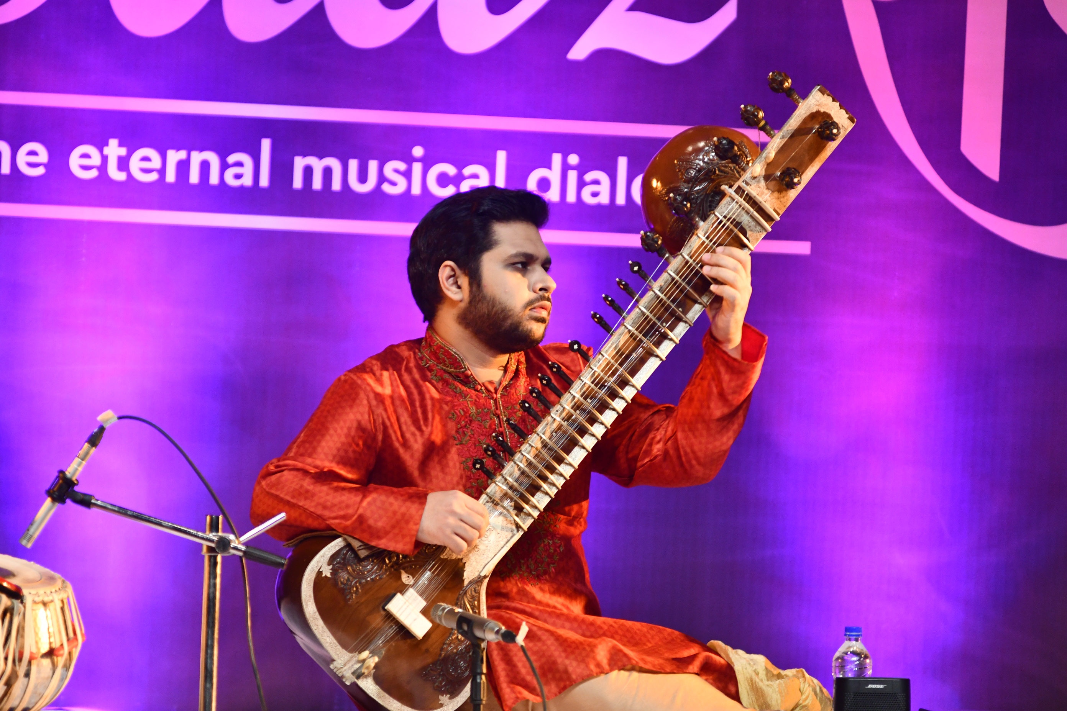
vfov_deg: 4.6
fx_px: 8891
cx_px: 534
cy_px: 356
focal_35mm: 300
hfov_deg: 6.9
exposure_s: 1/125
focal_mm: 200
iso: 1000
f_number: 2.8
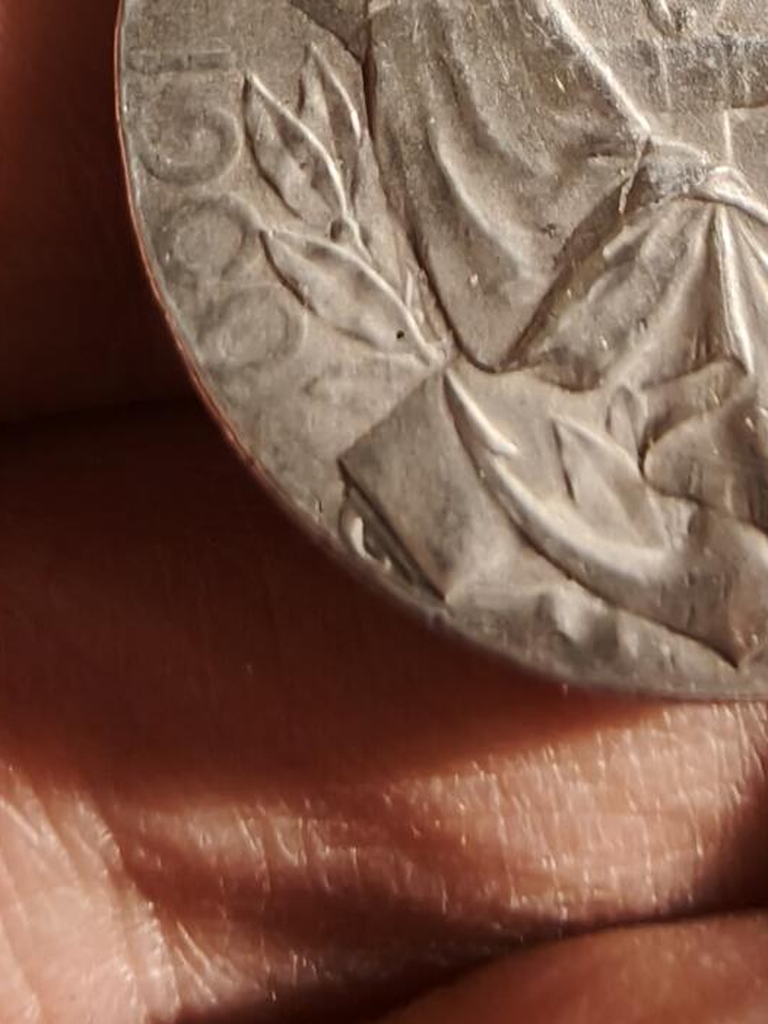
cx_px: 807
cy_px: 146
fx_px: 1746
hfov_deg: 23.5
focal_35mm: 59
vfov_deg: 31.5
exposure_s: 1/63
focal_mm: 2.32
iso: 250
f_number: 2
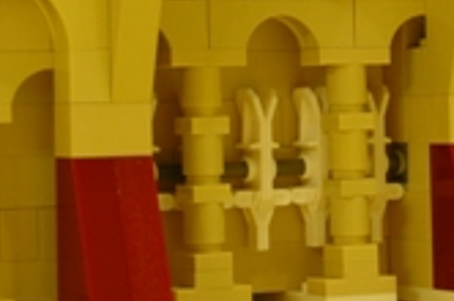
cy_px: 22
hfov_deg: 12.6
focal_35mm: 163
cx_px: 178
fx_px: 2052
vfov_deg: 8.4
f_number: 4
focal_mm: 30
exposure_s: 1/13
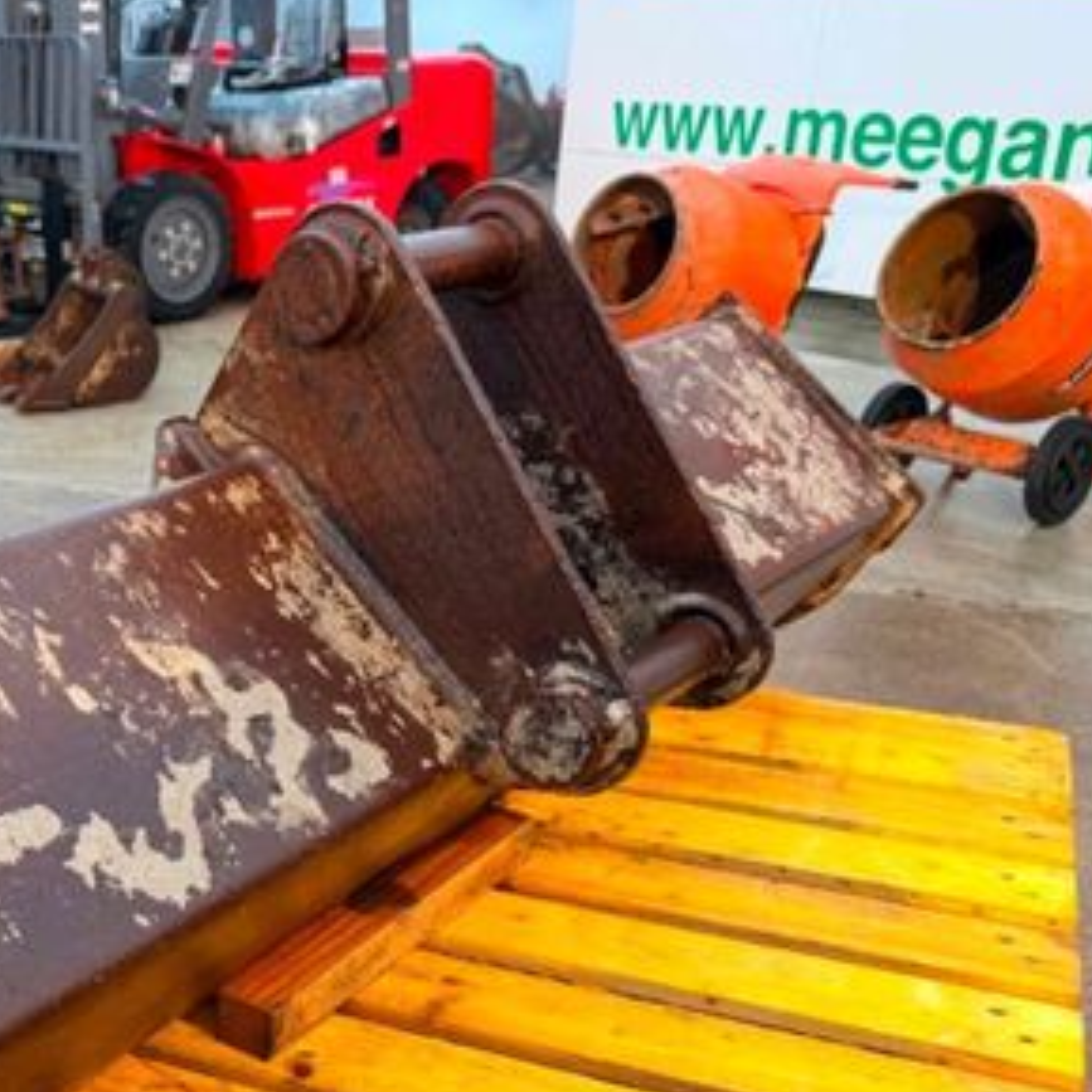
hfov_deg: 36.3
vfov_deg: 37.8
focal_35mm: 44
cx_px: 140
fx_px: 1570
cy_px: 748
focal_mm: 6.76
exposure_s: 1/50
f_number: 1.78
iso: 200
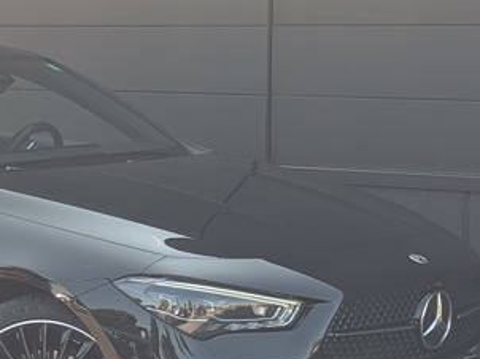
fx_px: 1801
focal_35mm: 130
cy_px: 145
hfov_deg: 14.8
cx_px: -51
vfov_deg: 11.4
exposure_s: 1/172
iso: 20
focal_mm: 6.9
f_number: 1.68
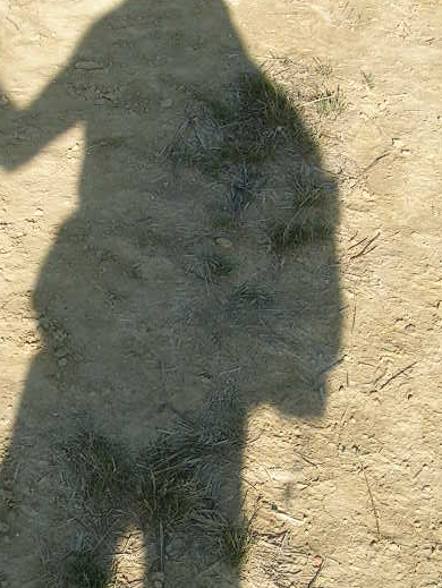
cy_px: 355
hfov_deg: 21.1
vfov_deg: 28.1
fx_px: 1173
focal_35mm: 69
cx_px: 103
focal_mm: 5.4
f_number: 4.8
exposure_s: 1/327
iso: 50
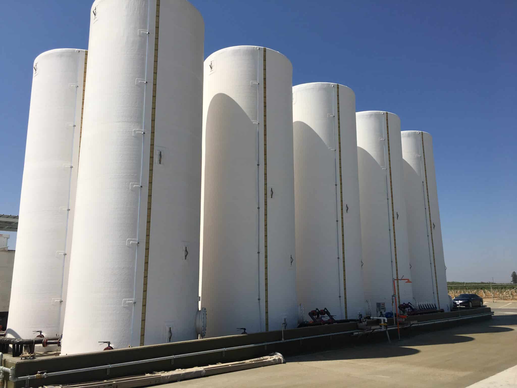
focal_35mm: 29
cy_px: 194
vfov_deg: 48.2
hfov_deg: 61.7
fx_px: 433
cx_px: 258
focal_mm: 4.15
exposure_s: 1/3344
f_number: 2.2
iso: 25
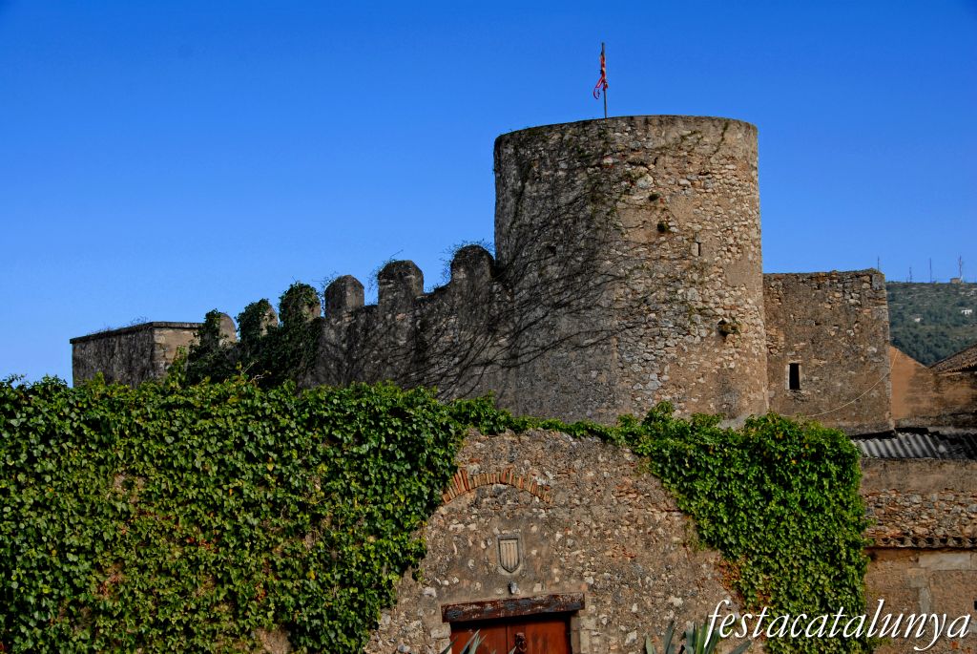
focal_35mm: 75
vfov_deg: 18.2
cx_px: 488
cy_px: 327
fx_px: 2037
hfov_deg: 27.0
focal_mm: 50
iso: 160
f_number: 8
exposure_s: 1/250
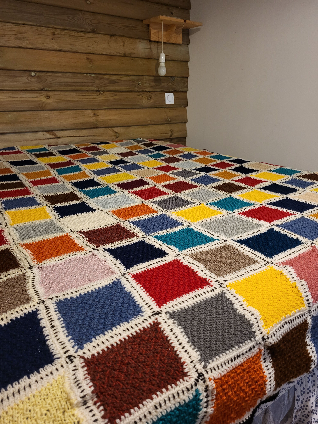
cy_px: 212
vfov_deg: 67.3
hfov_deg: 53.1
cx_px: 159
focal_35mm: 26
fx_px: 318
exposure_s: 1/50
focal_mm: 5.4
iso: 250
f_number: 1.8
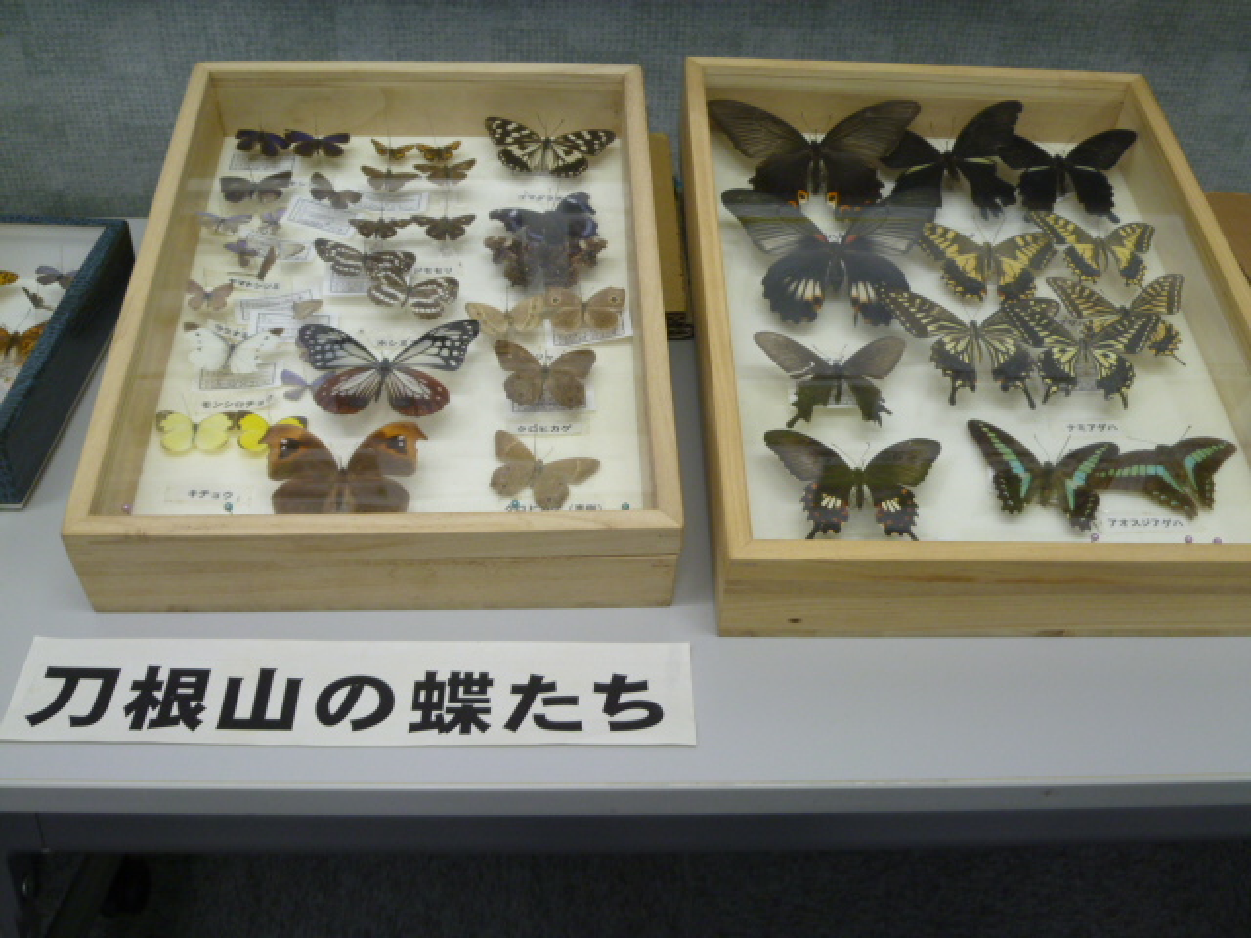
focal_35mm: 38
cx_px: 626
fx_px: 1373
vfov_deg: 37.7
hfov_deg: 49.0
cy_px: 469
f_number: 3.5
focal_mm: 6.8
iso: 160
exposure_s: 1/40
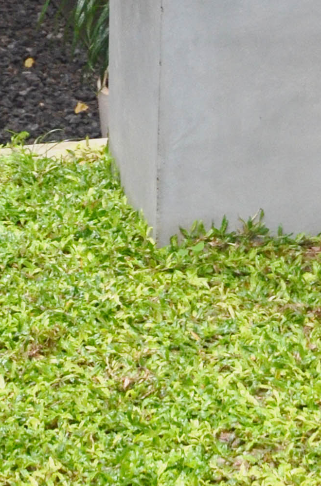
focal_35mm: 178
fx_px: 2392
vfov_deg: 10.0
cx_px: 391
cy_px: -702
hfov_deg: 7.6
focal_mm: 24
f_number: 3.2
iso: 640
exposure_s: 1/40
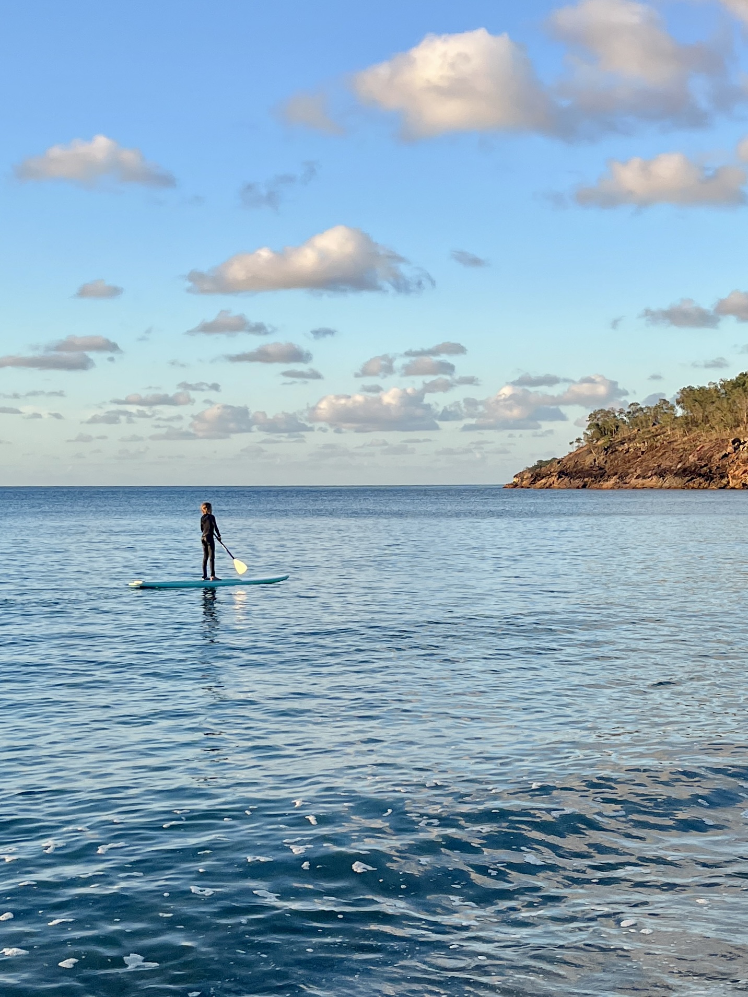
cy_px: 498
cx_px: 374
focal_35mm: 26
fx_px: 749
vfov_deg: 67.3
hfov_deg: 53.1
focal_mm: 5.1
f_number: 1.6
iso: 50
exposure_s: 1/1009
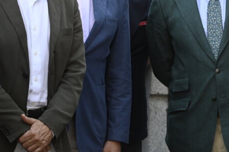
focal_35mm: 198
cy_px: 58
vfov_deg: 6.9
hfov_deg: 10.4
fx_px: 1258
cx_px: 200
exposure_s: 1/800
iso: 1250
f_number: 5
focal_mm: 70
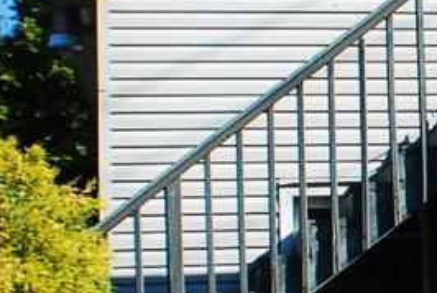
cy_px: 268
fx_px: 2269
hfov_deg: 10.5
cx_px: 723
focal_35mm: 187
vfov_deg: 7.4
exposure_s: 1/2000
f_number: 8
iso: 1000
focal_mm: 23
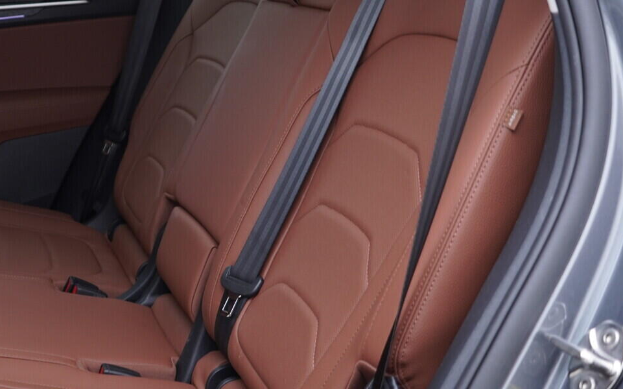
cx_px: 163
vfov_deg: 23.4
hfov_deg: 36.1
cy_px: 130
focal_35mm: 55
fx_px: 934
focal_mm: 24
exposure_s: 1/40
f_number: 2.8
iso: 250
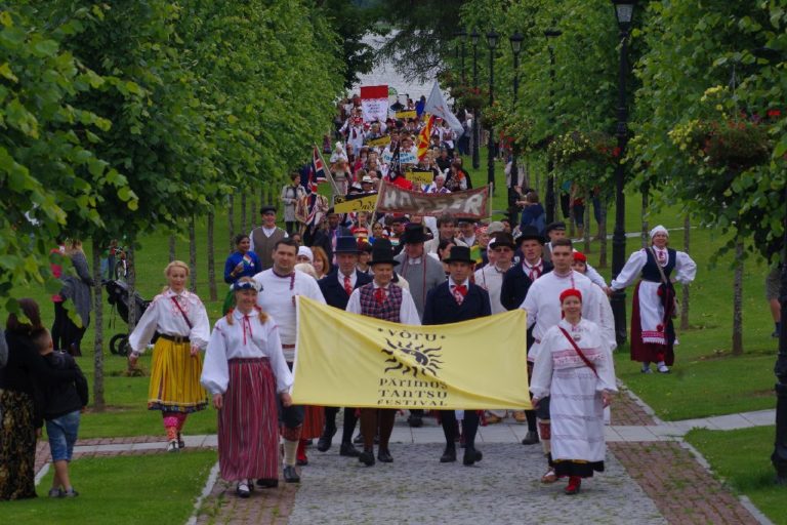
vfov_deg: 8.0
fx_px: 3760
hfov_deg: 11.9
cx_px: 394
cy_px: 262
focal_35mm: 172
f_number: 10
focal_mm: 115
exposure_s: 1/160
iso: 200
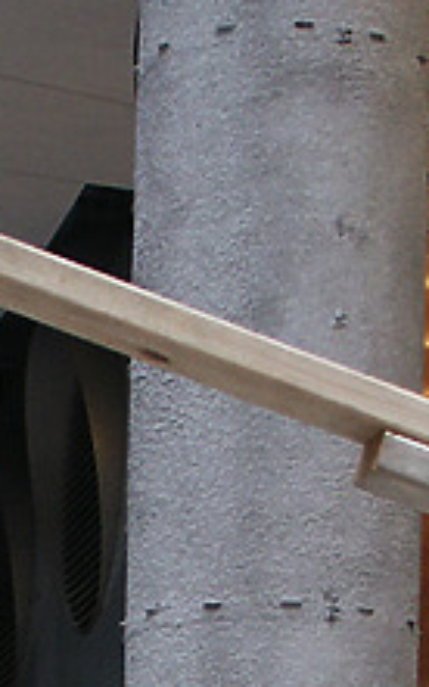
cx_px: -17
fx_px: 2827
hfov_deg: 8.6
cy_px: 933
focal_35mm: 151
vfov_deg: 13.3
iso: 64
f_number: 3
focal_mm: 7.25
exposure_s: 1/60
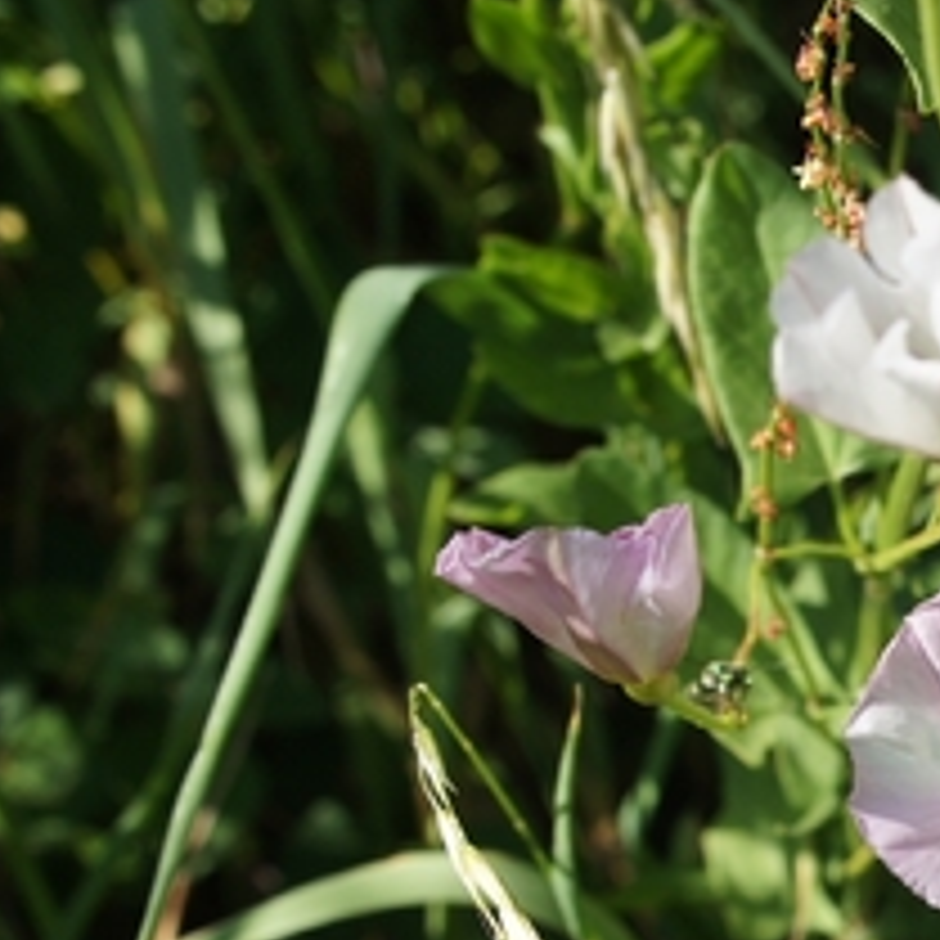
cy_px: 823
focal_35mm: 73
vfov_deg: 23.1
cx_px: 1246
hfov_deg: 21.3
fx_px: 2243
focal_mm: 20
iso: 200
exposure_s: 1/200
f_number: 8
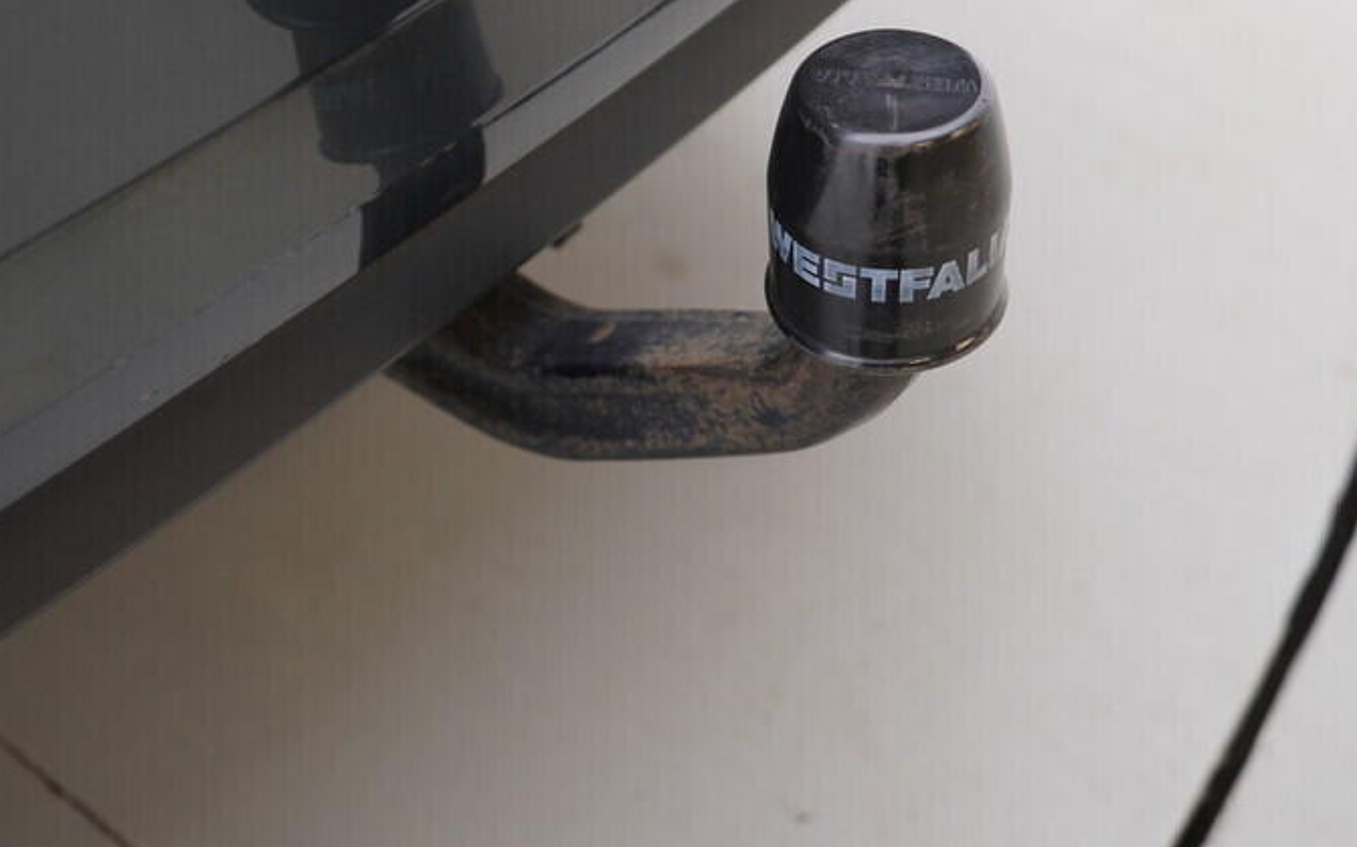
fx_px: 2071
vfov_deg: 23.0
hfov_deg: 36.3
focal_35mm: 56
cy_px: 284
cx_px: 635
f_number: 2.8
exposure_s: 1/40
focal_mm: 24
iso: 125
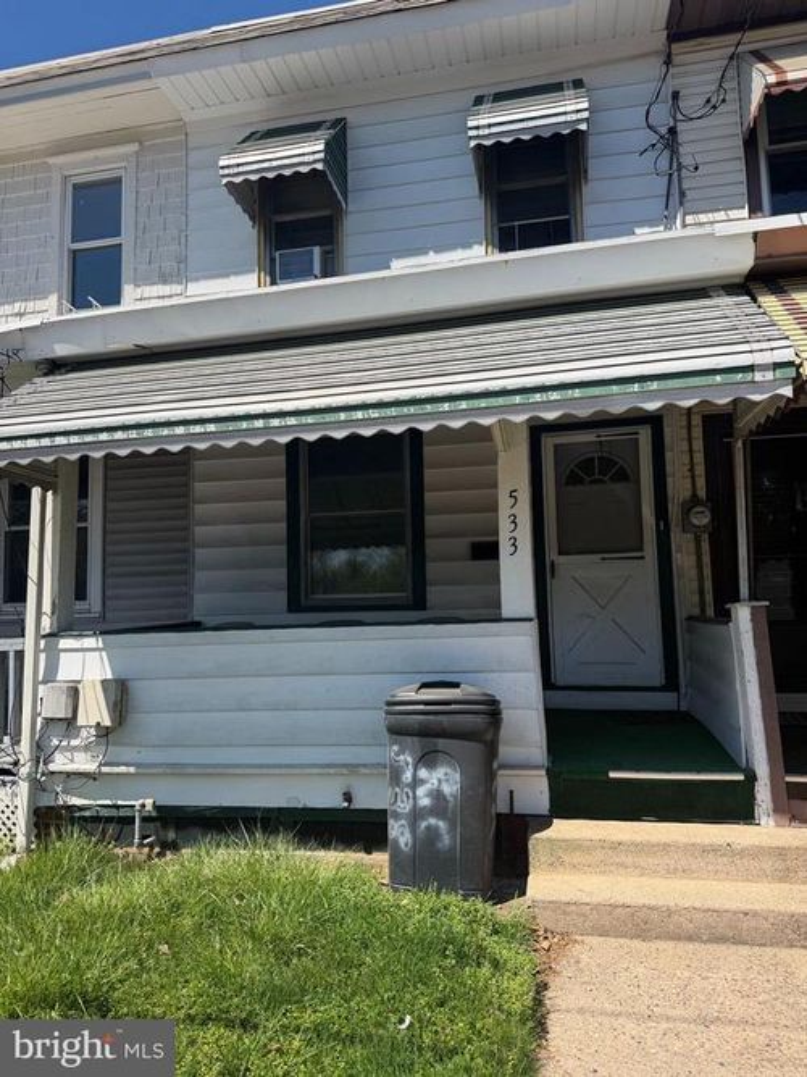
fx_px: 746
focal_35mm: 24
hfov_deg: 56.8
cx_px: 404
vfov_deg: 71.6
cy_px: 538
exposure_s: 1/4167
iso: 80
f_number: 1.78
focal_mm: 6.76
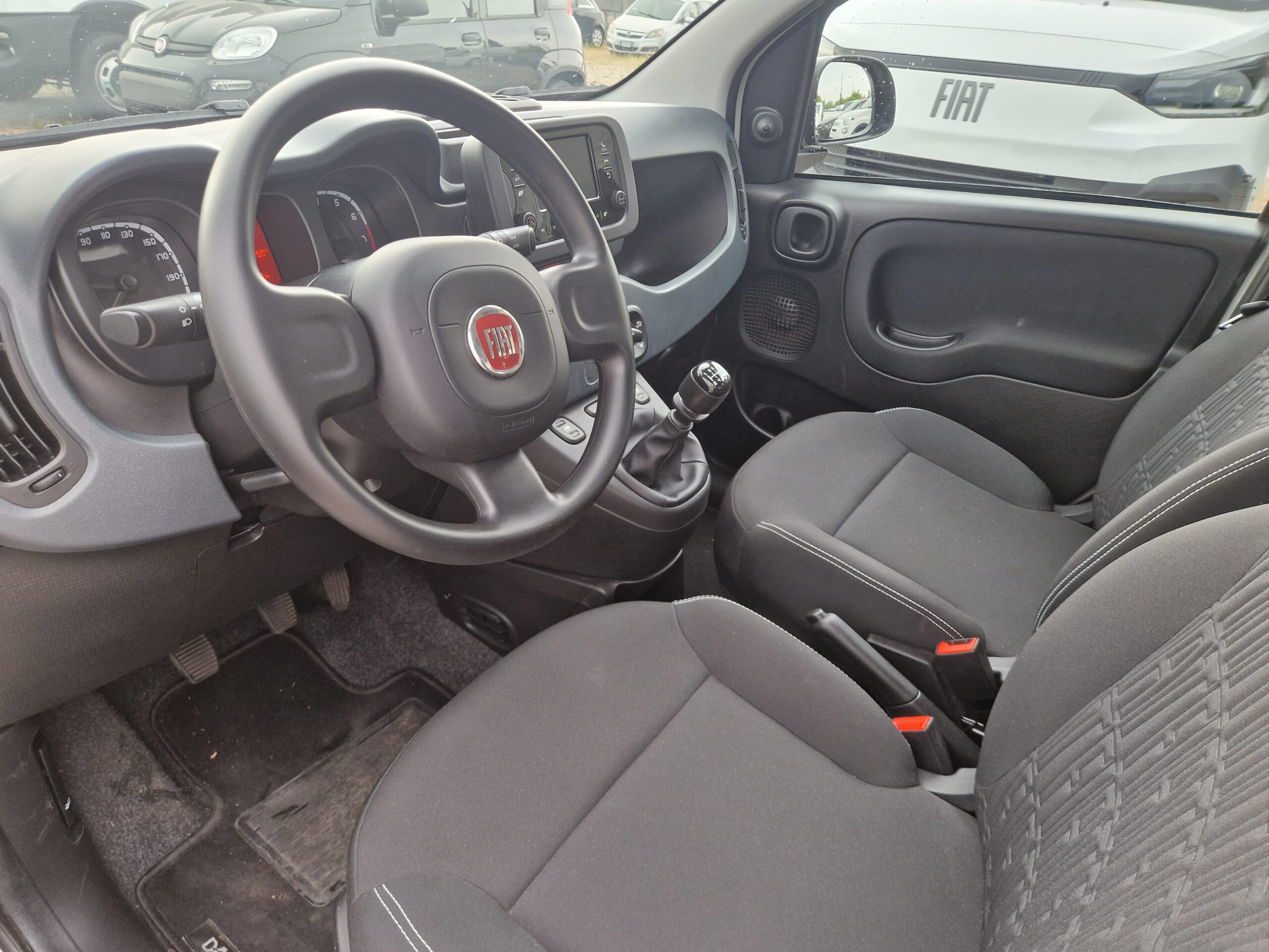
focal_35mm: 23
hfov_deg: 73.9
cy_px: 476
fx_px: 843
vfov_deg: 58.9
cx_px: 634
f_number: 1.8
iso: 200
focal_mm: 5.4
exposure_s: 1/180
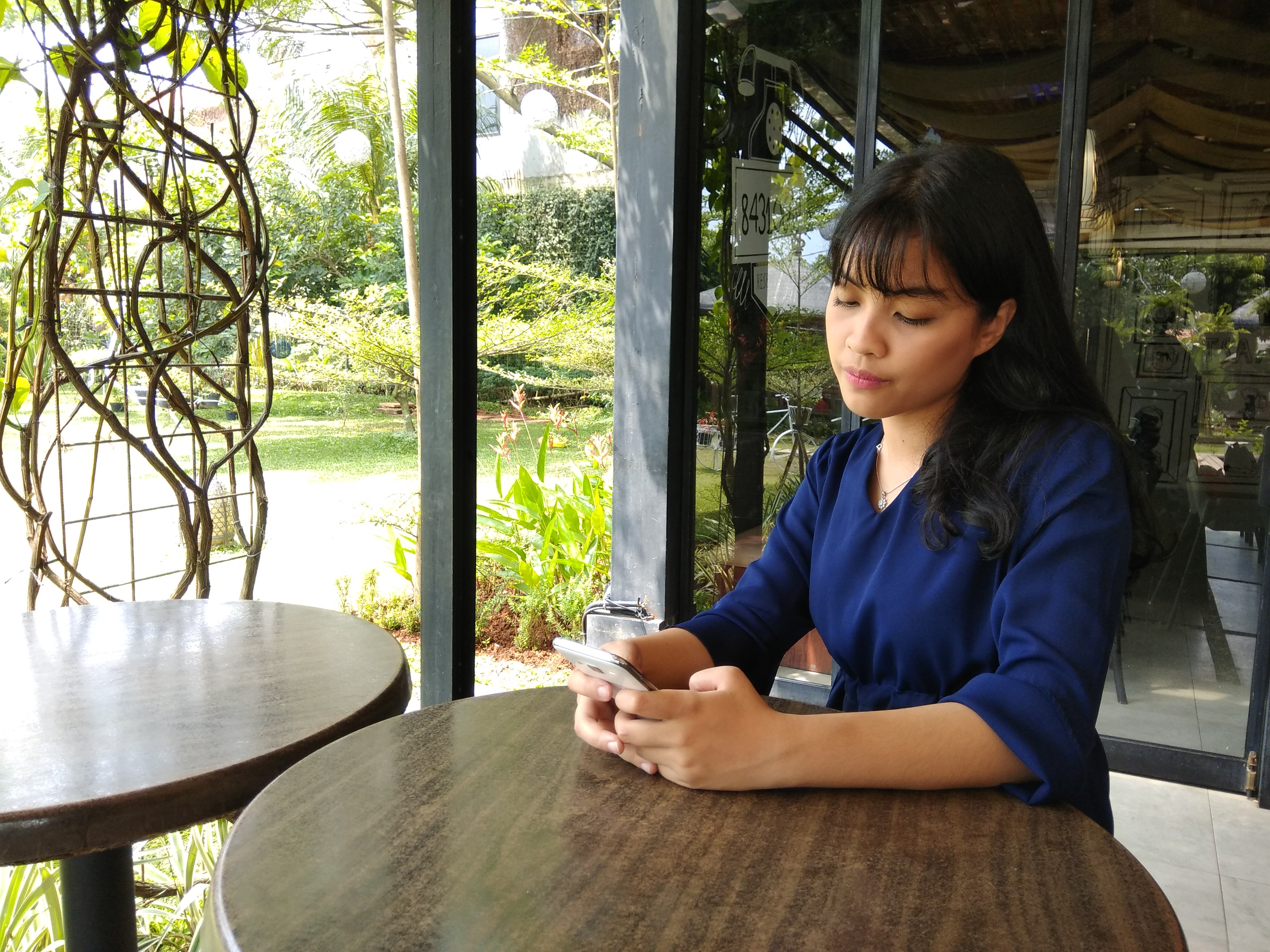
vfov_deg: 63.4
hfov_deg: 79.0
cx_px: 635
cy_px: 476
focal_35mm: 21
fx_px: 770
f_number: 2
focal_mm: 3.57
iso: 160
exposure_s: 1/120
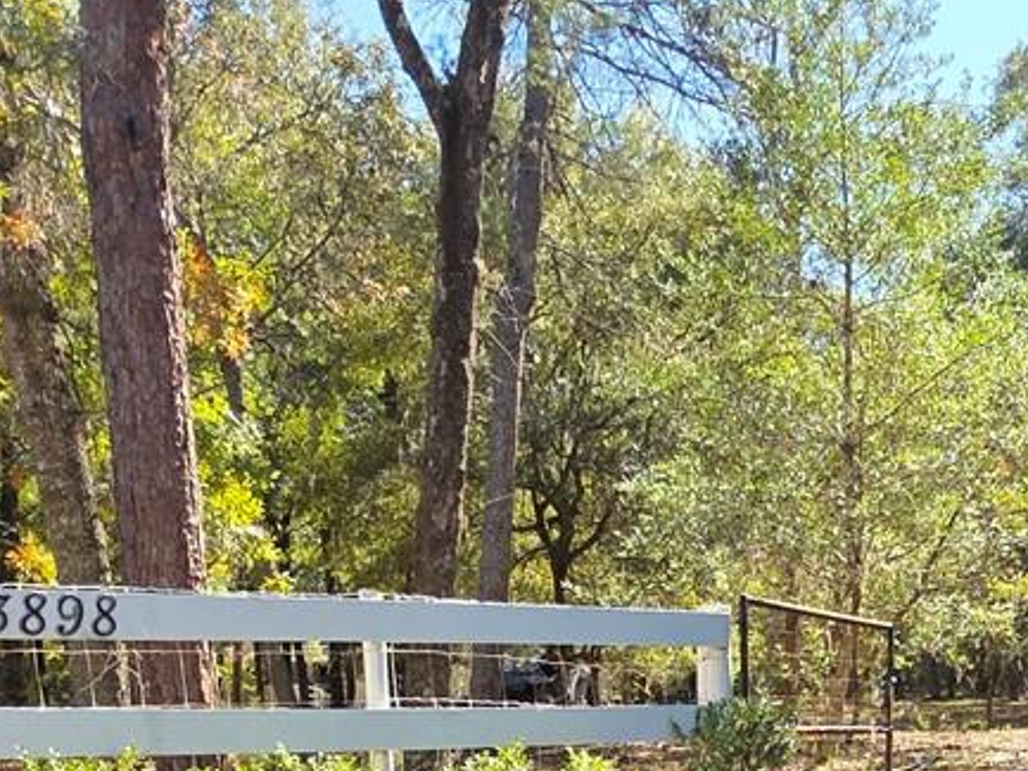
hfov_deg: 38.8
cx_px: 745
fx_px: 1426
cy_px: 861
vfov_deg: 27.5
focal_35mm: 48
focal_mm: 2.2
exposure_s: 1/677
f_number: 1.9
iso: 40
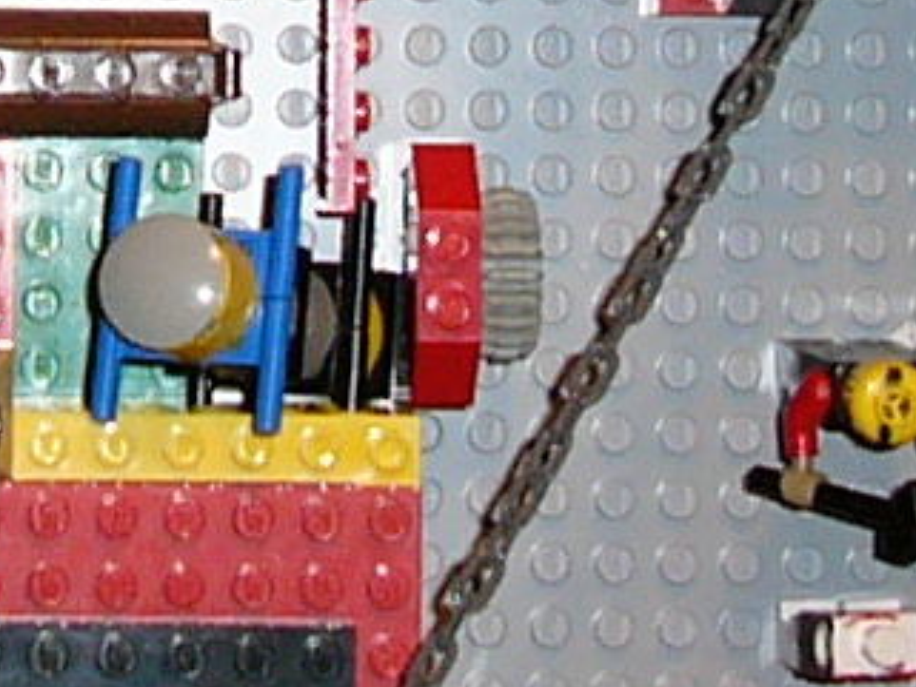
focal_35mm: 223
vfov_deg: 6.5
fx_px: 5903
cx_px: 9
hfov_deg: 8.8
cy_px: -493
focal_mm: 5.8
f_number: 2.8
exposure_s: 1/60
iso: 100
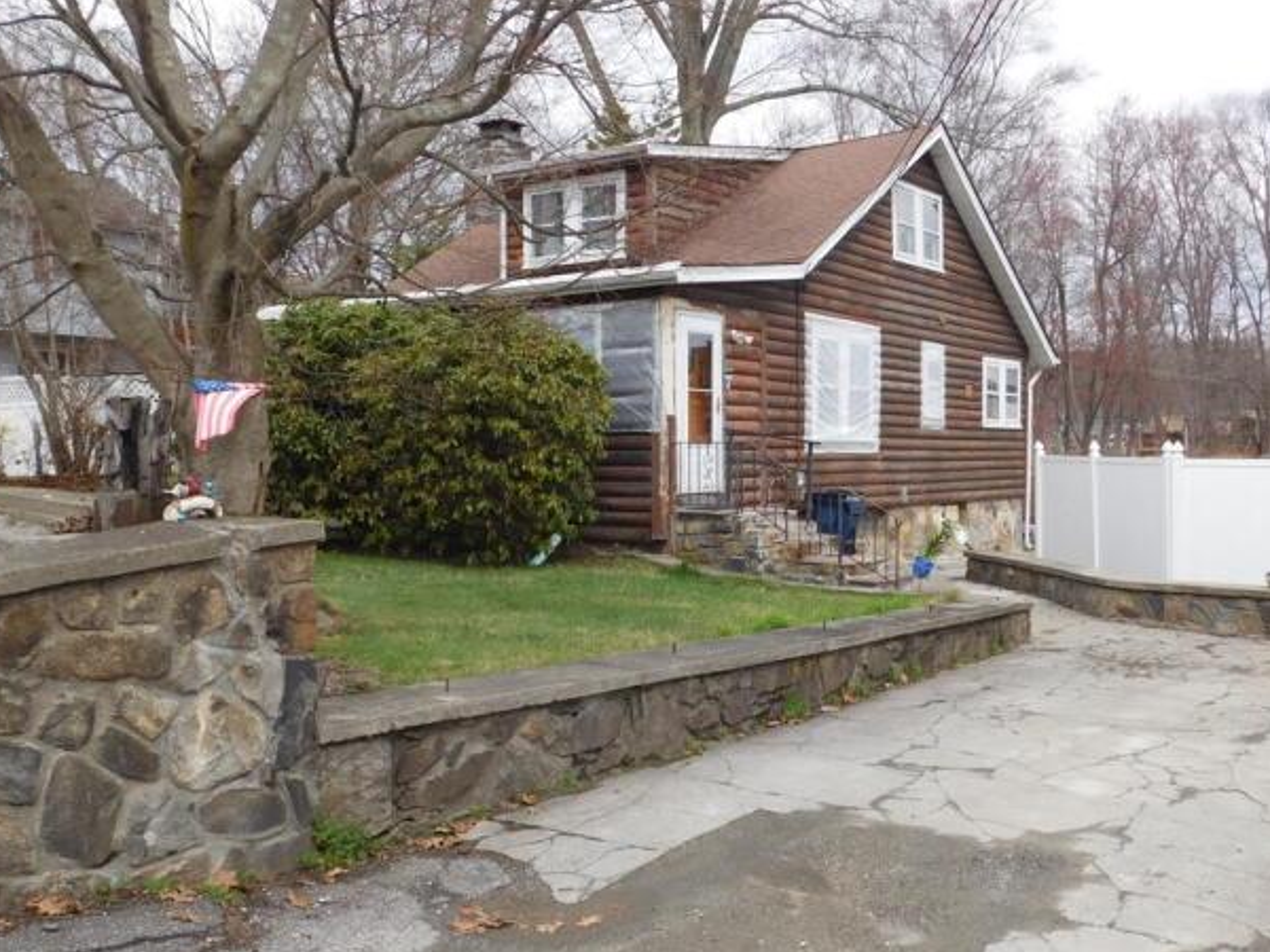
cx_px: 703
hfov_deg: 51.3
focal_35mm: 36
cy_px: 495
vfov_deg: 39.7
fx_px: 1321
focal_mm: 5.3
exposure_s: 1/500
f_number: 3.2
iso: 125
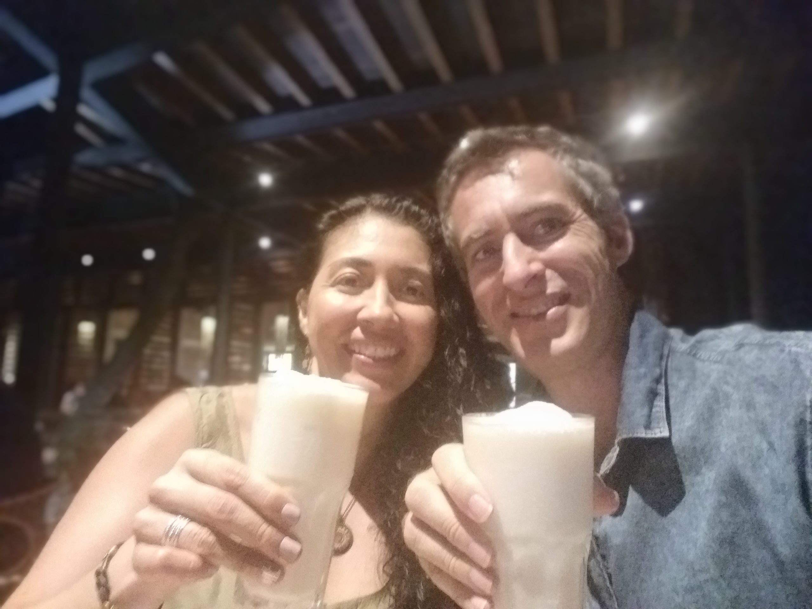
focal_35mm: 27
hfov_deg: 65.3
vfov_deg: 51.4
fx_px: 633
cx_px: 406
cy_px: 304
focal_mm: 2.53
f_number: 1.9
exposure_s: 1/15
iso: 640
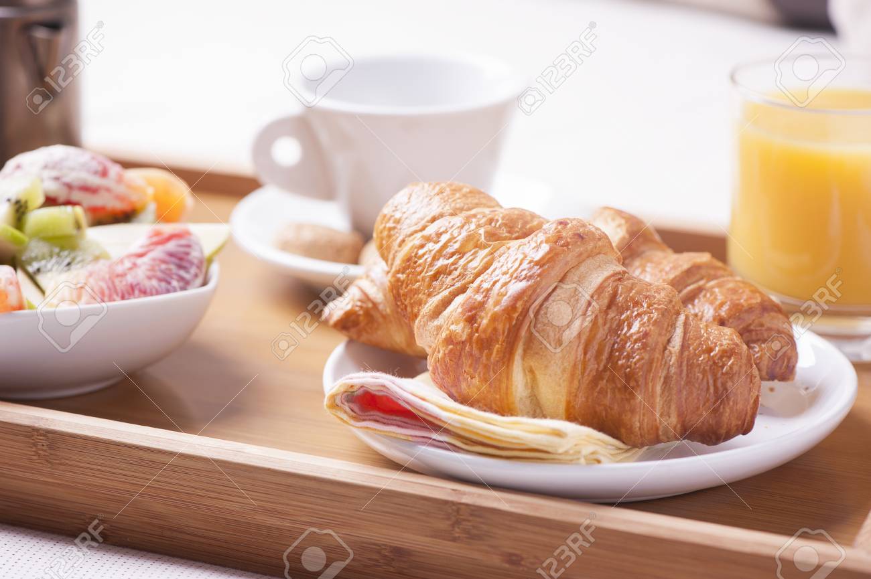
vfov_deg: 13.0
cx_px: 436
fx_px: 2539
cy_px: 290
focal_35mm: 105
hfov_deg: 19.5
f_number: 7.1
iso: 200
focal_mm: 105
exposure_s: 1/125
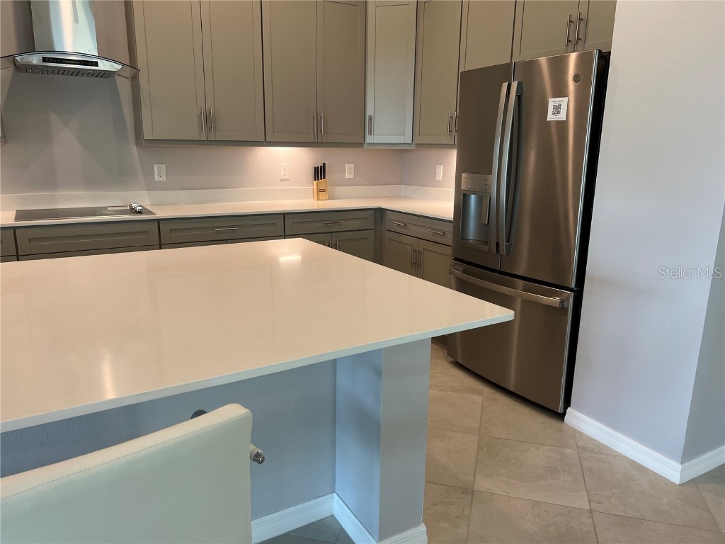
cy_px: 272
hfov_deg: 67.3
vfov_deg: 53.1
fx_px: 545
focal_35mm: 26
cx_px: 362
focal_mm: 5.7
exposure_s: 1/120
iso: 125
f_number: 1.5
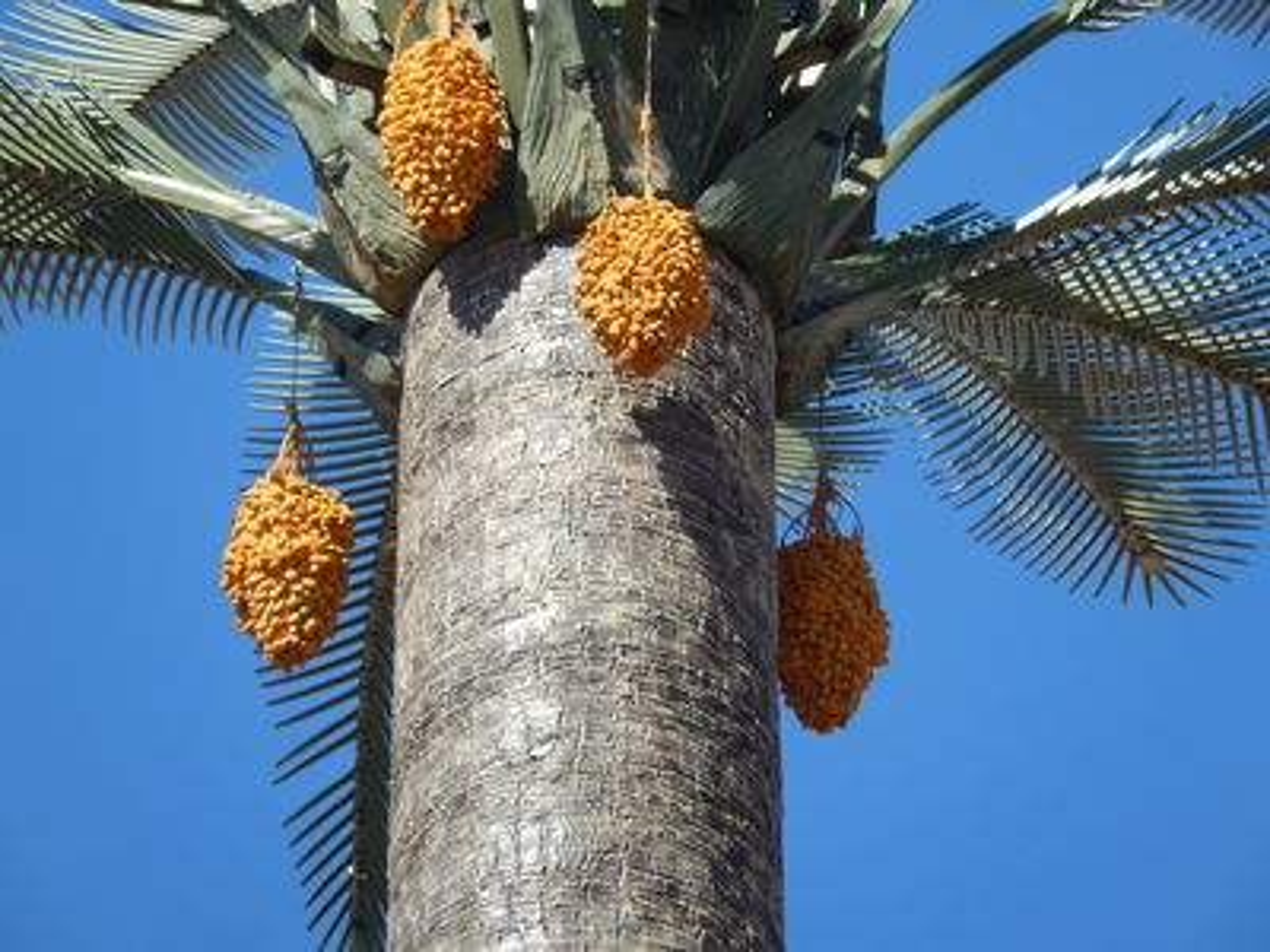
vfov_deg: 3.5
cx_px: 635
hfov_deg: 4.7
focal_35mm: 420
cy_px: 476
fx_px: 15409
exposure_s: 1/250
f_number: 6.2
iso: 125
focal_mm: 75.4
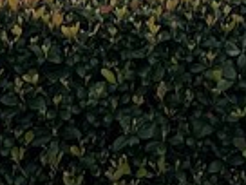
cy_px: -375
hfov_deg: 9.1
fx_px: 1393
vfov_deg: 6.8
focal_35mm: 196
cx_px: 582
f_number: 1.5
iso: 50
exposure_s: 1/2841
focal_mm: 5.7
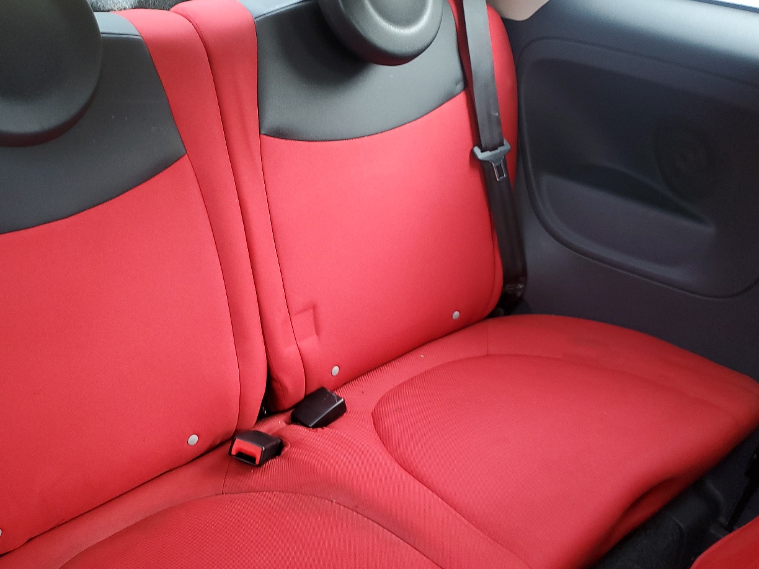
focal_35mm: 34
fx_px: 745
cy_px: 294
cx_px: 278
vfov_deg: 41.8
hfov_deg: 53.3
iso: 88
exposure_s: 1/60.2
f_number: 1.5
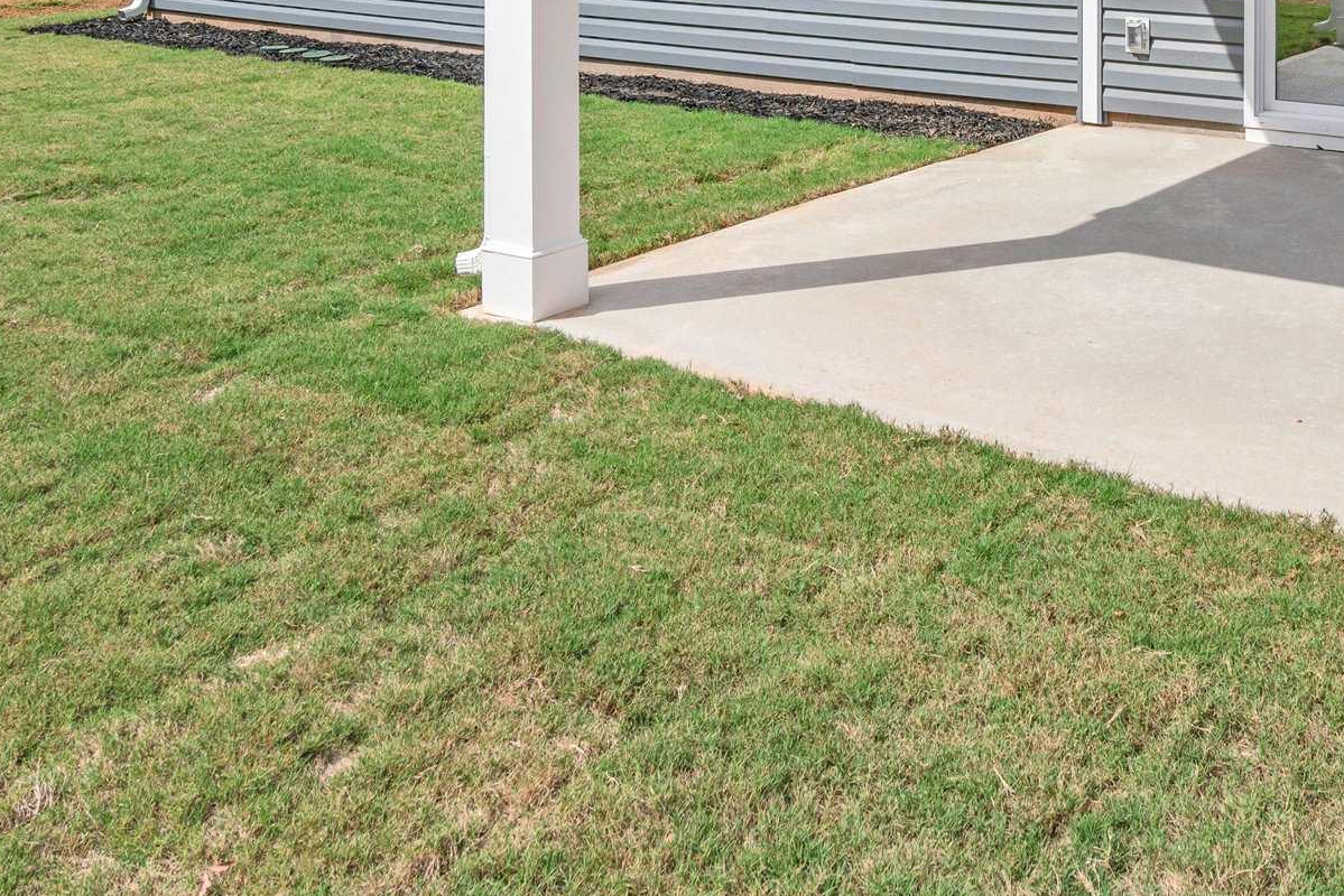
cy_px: -155
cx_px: 1049
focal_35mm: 41
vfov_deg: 28.7
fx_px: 1531
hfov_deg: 45.3
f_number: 9
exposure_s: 1/640
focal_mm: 16
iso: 160
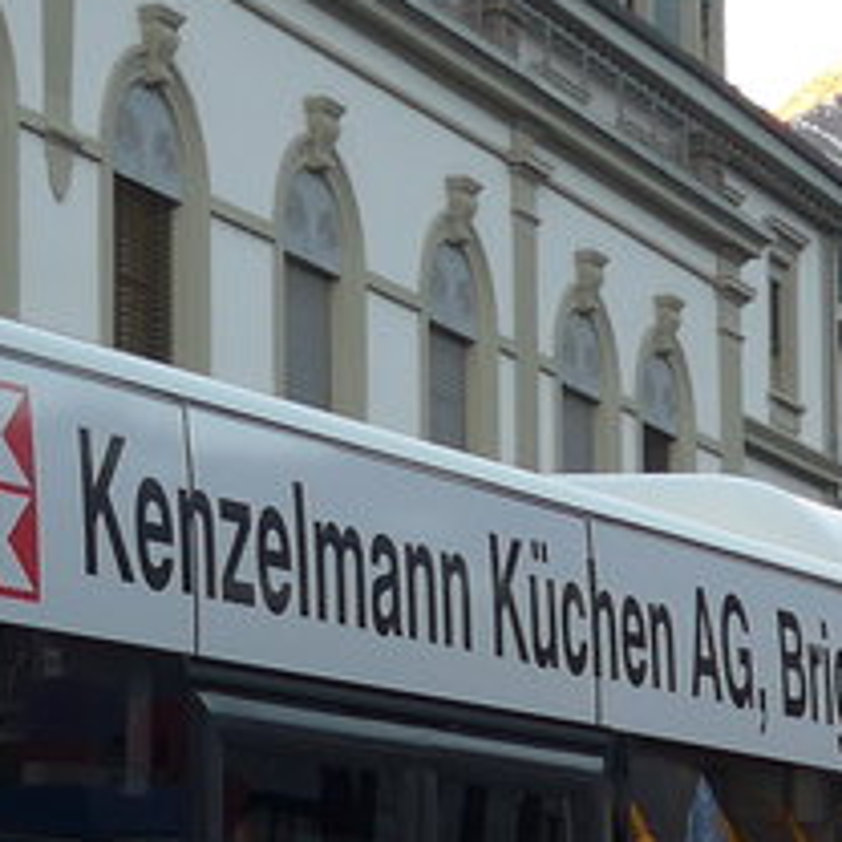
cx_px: 49
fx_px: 4073
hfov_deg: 11.7
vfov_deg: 11.6
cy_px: 895
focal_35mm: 148
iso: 80
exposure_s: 1/100
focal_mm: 6
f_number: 2.2
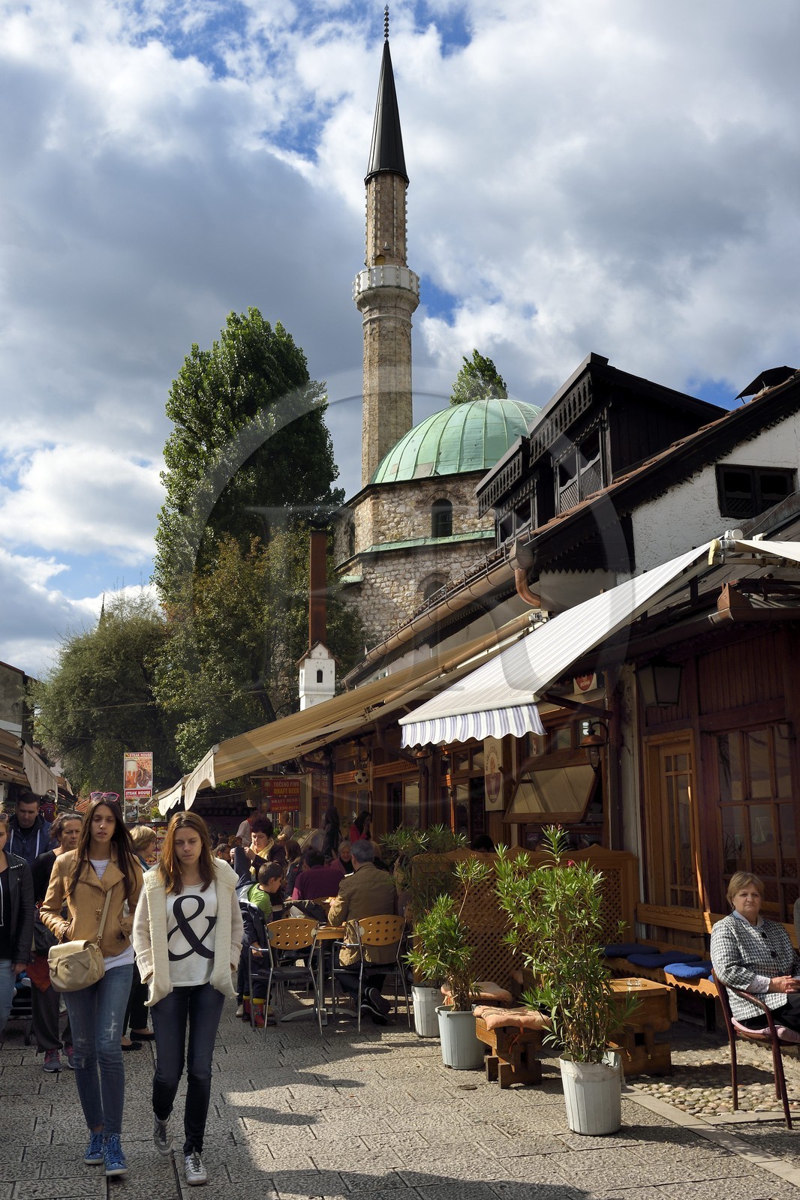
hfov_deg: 38.9
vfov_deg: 55.8
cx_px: 400
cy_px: 600
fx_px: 1134
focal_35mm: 34
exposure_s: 1/250
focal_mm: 34
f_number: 11
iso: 200
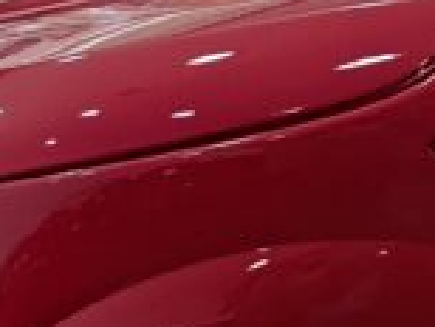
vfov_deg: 9.7
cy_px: 100
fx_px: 1926
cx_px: 1031
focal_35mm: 153
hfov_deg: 11.0
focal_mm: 6.11
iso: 163
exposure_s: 1/100
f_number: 1.65
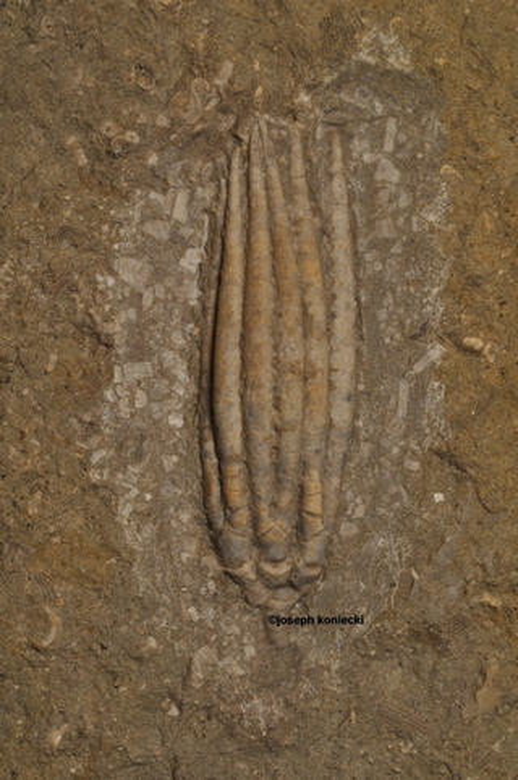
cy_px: 390
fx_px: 1948
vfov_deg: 22.6
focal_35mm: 90
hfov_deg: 15.1
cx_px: 259
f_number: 22
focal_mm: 60
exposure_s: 1/13
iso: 400
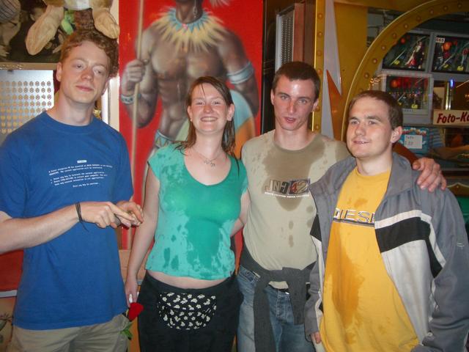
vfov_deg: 40.7
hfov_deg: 52.6
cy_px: 176
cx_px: 234
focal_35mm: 35
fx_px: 474
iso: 100
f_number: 2.6
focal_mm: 5.8
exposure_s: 1/60
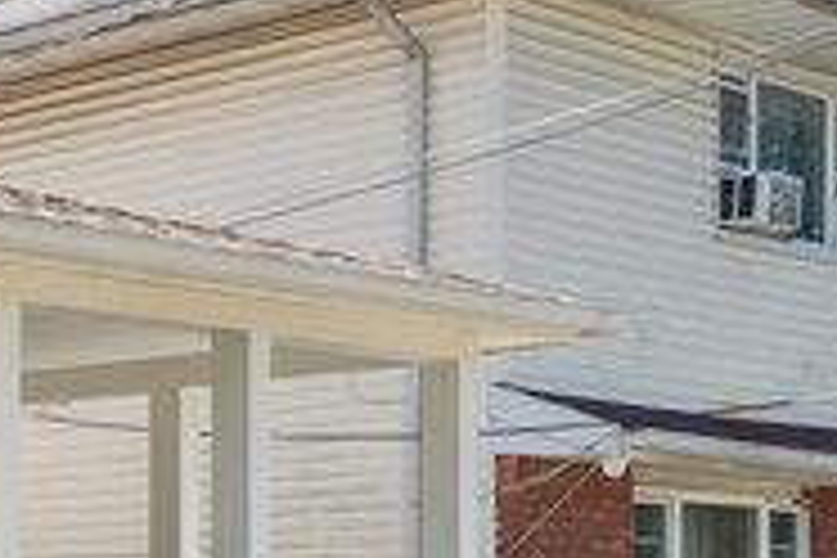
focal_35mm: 101
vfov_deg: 13.2
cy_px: 659
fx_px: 2343
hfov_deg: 14.7
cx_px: -1058
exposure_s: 1/80
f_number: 11
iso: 100
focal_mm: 18.7
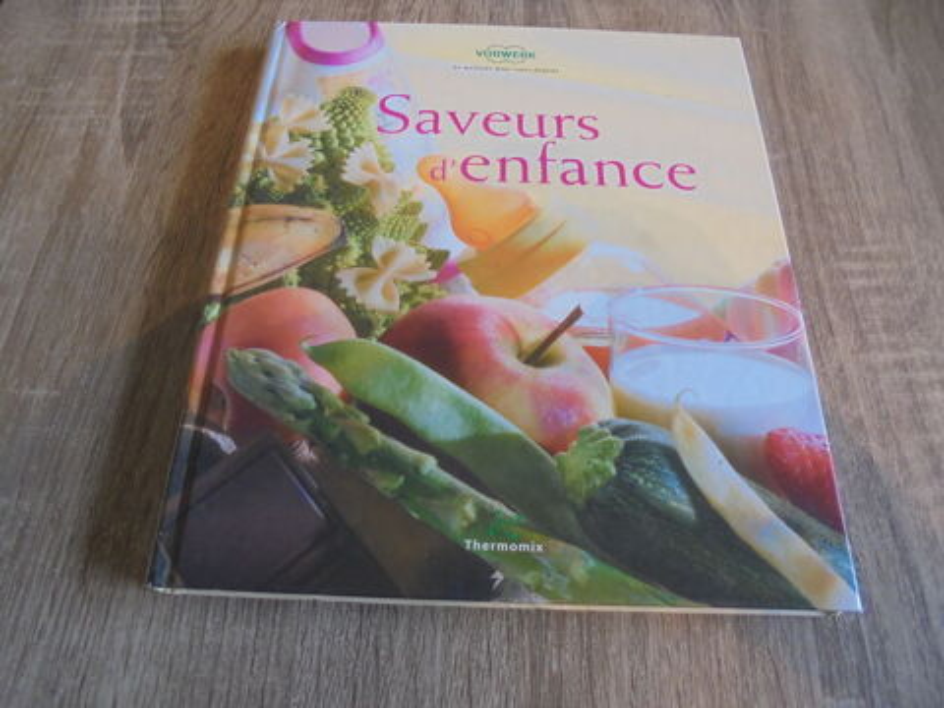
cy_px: 354
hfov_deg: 67.3
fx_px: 709
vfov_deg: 53.1
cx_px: 472
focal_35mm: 26
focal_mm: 4.6
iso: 200
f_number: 3.5
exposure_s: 1/30
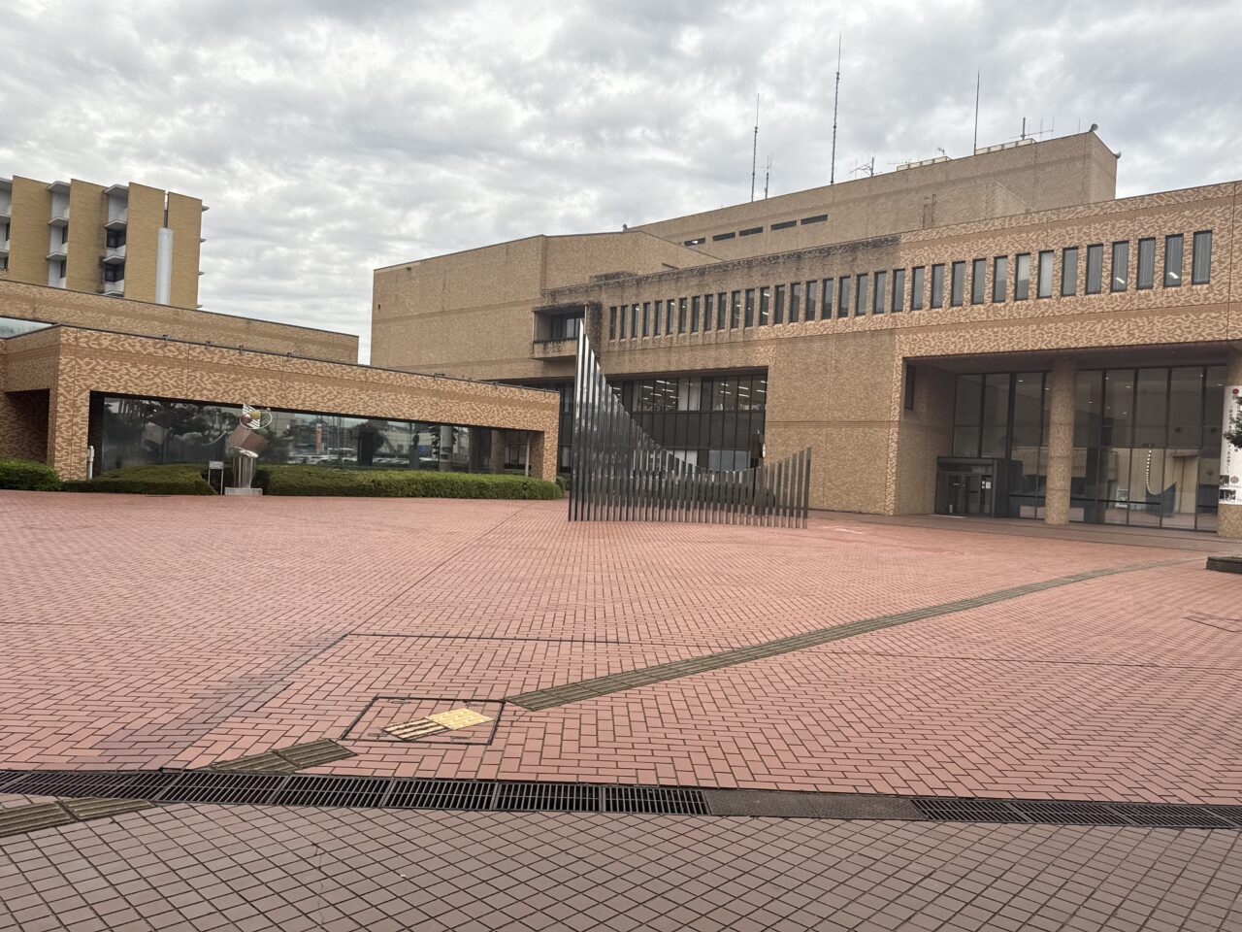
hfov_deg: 71.6
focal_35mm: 24
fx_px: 861
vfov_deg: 56.8
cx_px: 621
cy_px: 466
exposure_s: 1/660
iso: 80
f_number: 1.78
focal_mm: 6.76
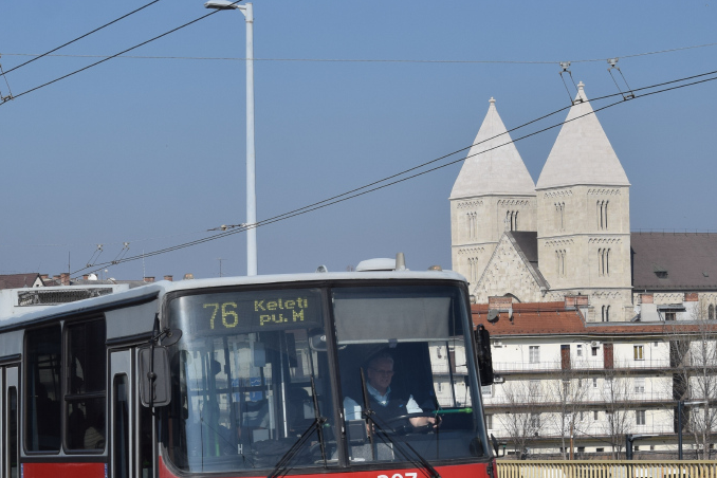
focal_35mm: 138
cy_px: 321
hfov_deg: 14.8
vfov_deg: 9.9
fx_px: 2748
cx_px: 209
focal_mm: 48
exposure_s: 1/1000
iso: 200
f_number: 6.3
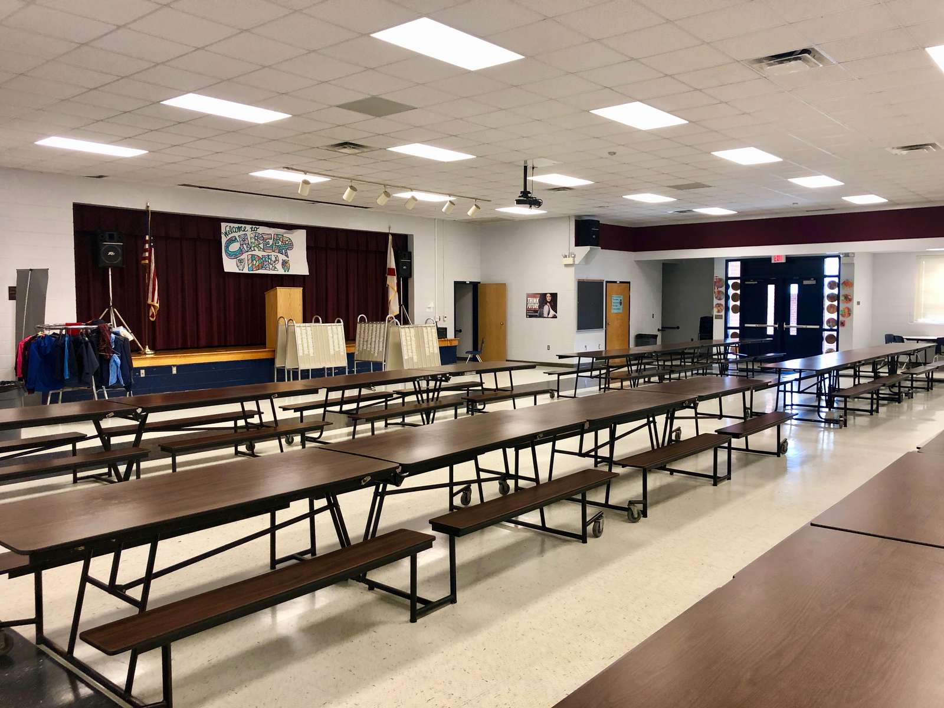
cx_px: 472
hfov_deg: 63.4
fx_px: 764
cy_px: 354
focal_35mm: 28
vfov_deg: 49.7
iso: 40
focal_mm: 4
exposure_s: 1/30
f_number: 1.8
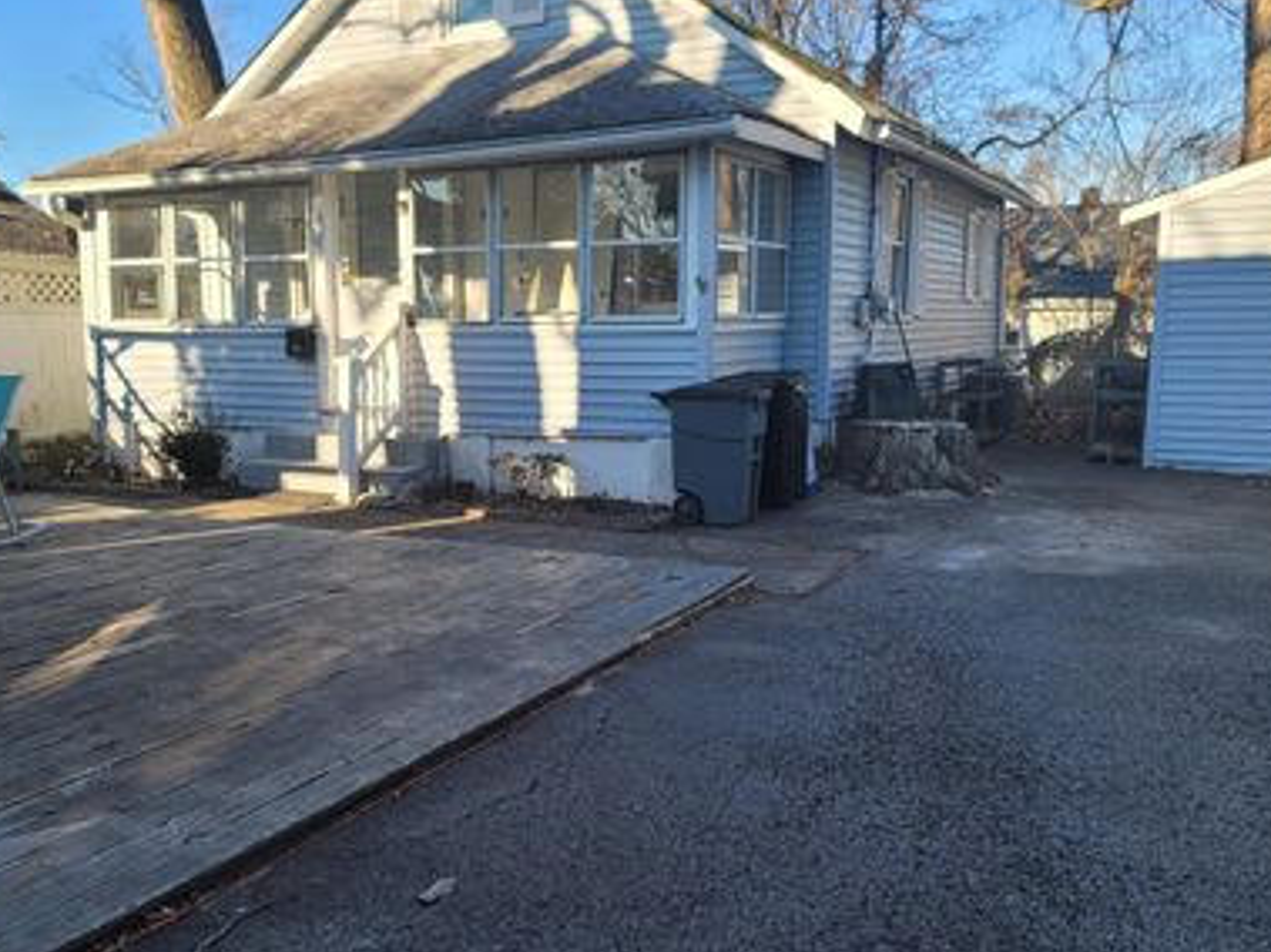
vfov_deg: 42.9
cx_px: 550
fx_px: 1211
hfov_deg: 55.2
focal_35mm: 33
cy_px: 481
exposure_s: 1/310
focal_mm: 7
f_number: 1.8
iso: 20
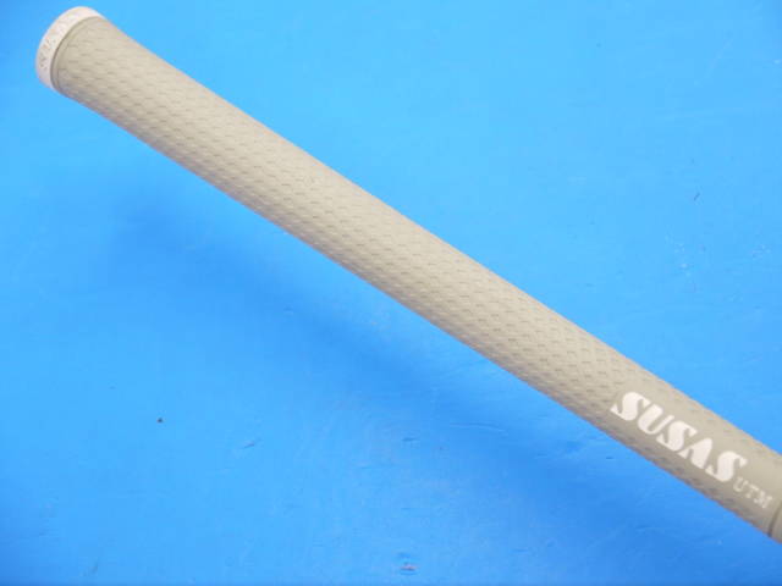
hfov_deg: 23.3
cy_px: 293
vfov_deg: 17.6
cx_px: 391
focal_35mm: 84
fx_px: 1898
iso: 500
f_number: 5.6
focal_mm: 42
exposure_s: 1/80
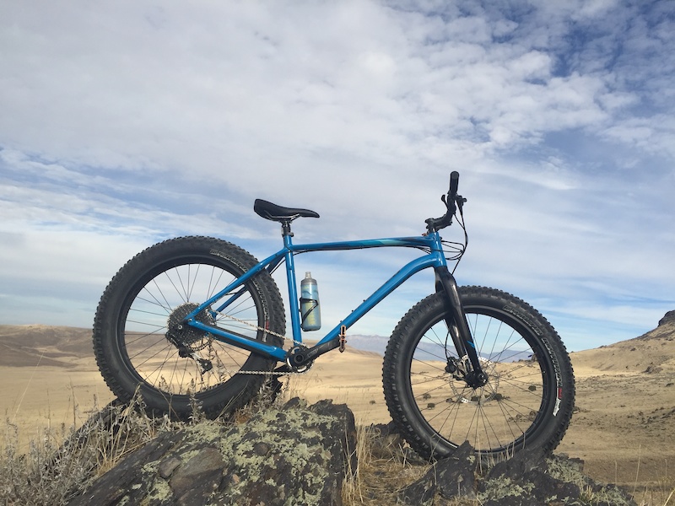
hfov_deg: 61.7
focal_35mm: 29
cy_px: 253
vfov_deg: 48.2
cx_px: 338
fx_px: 565
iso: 32
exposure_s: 1/2475
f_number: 2.2
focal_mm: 4.15
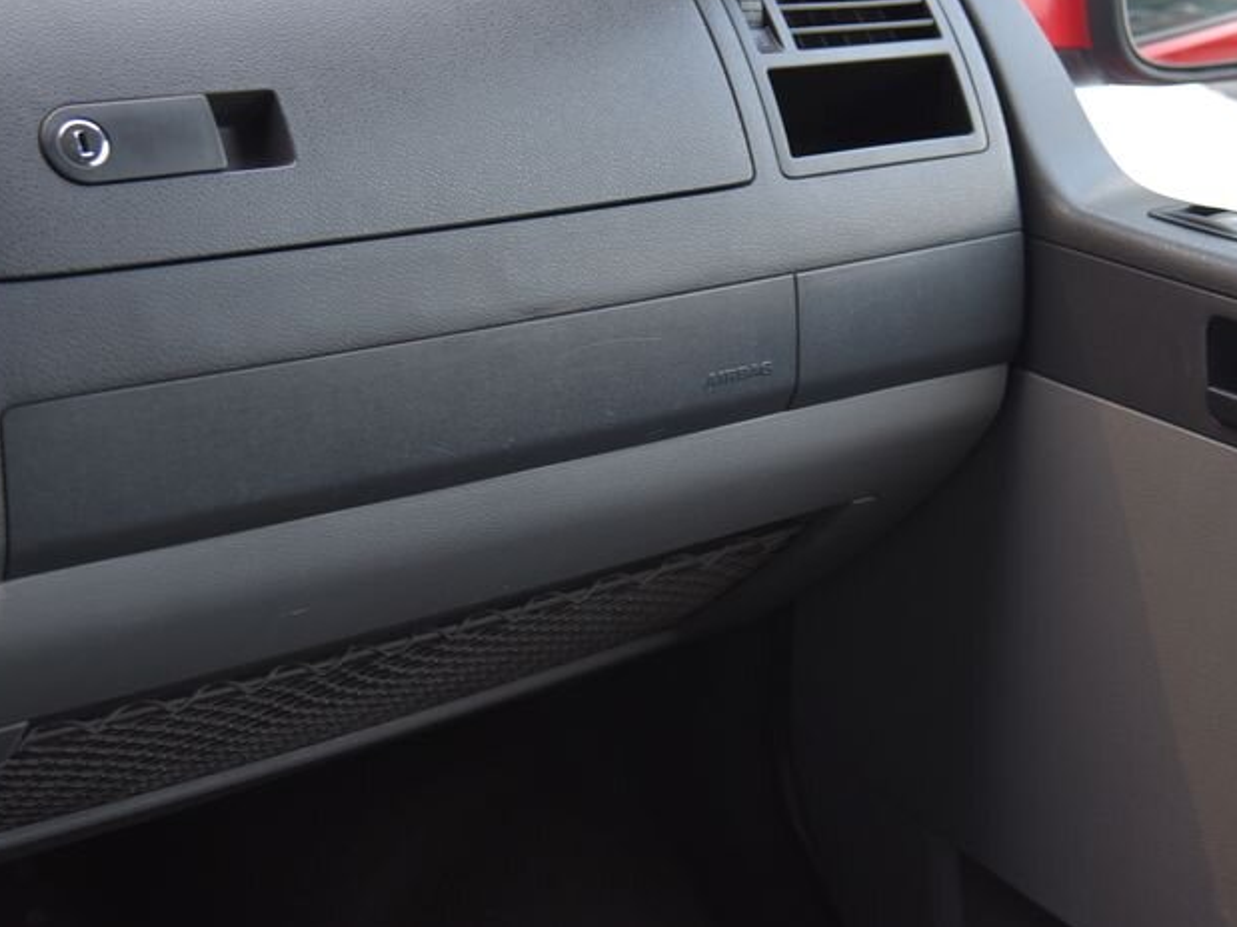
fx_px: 2501
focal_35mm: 70
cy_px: 262
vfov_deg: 20.9
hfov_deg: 27.8
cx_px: 614
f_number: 4
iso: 500
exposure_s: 1/40
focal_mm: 44
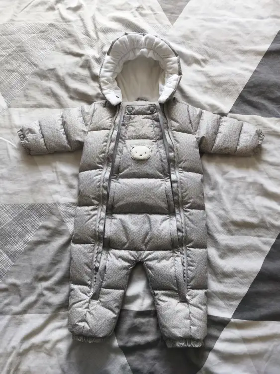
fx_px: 248
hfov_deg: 58.9
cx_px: 140
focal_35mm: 23
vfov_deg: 73.9
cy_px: 187
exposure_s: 1/120
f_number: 1.7
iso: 250
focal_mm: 5.35
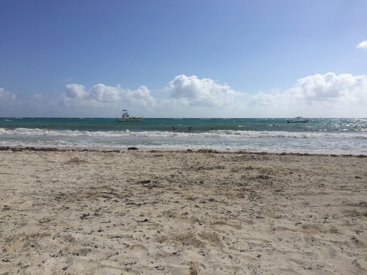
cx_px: 184
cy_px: 138
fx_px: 307
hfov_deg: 61.7
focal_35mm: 29
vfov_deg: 48.2
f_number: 2.2
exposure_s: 1/5650
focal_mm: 4.15
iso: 32
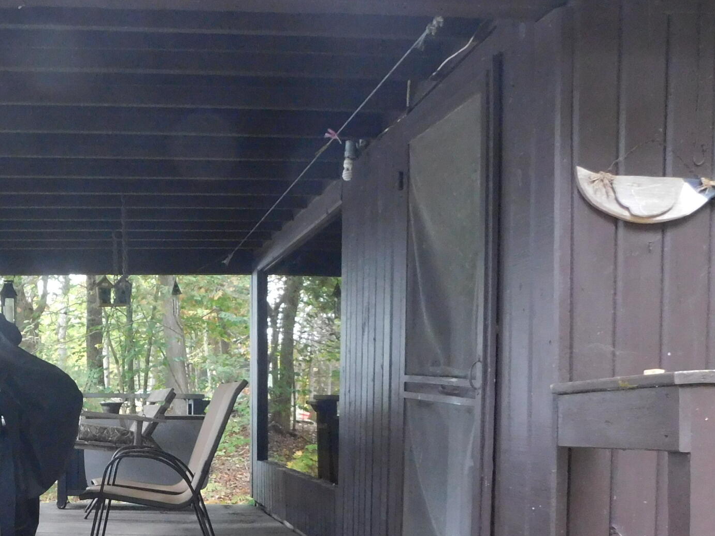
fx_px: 1033
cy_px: 454
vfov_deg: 28.3
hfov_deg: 36.6
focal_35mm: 50
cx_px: 122
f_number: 3
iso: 360
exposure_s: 1/30
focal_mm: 4
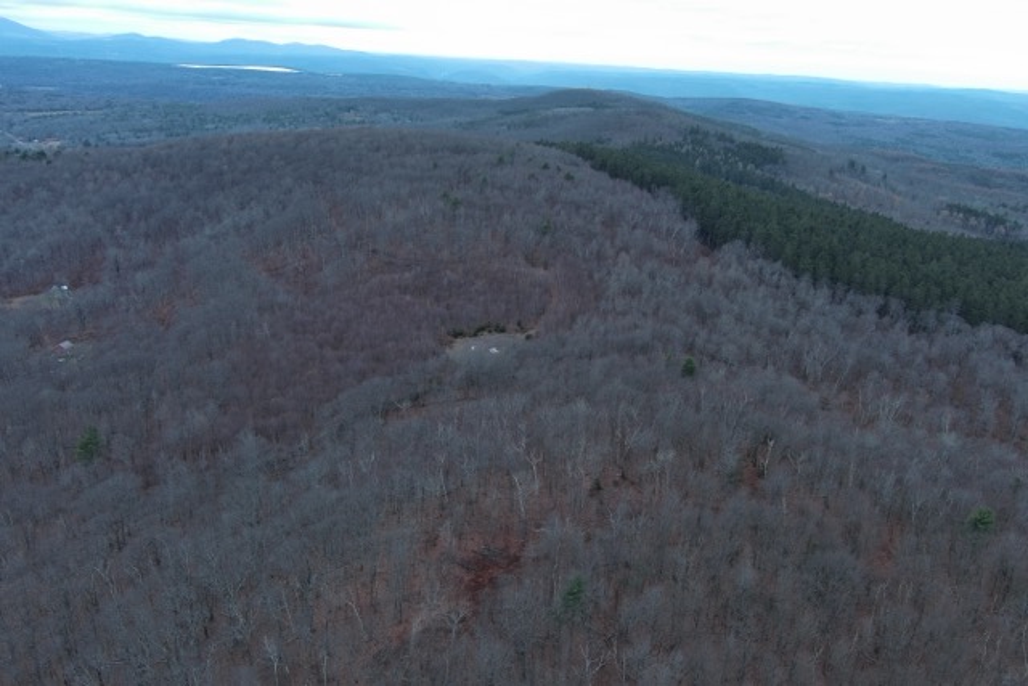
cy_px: 343
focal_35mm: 29
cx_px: 514
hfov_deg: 63.6
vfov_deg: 45.0
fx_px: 828
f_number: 2.8
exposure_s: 1/21.5
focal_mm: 10.57
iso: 200
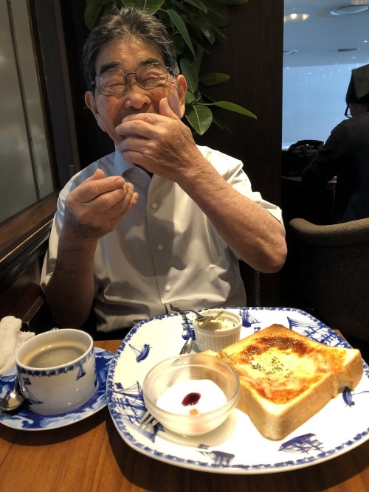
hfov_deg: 49.7
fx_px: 398
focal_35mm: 28
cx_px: 184
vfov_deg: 63.5
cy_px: 246
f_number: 1.8
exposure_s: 1/100
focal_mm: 3.99
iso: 160
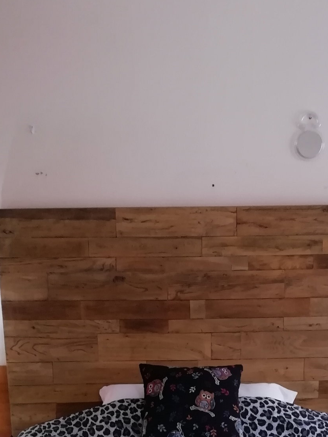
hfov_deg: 29.1
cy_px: 393
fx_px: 632
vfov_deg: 35.9
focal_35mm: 50
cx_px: 185
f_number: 2.2
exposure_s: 1/33.3
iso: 160
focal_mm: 3.21
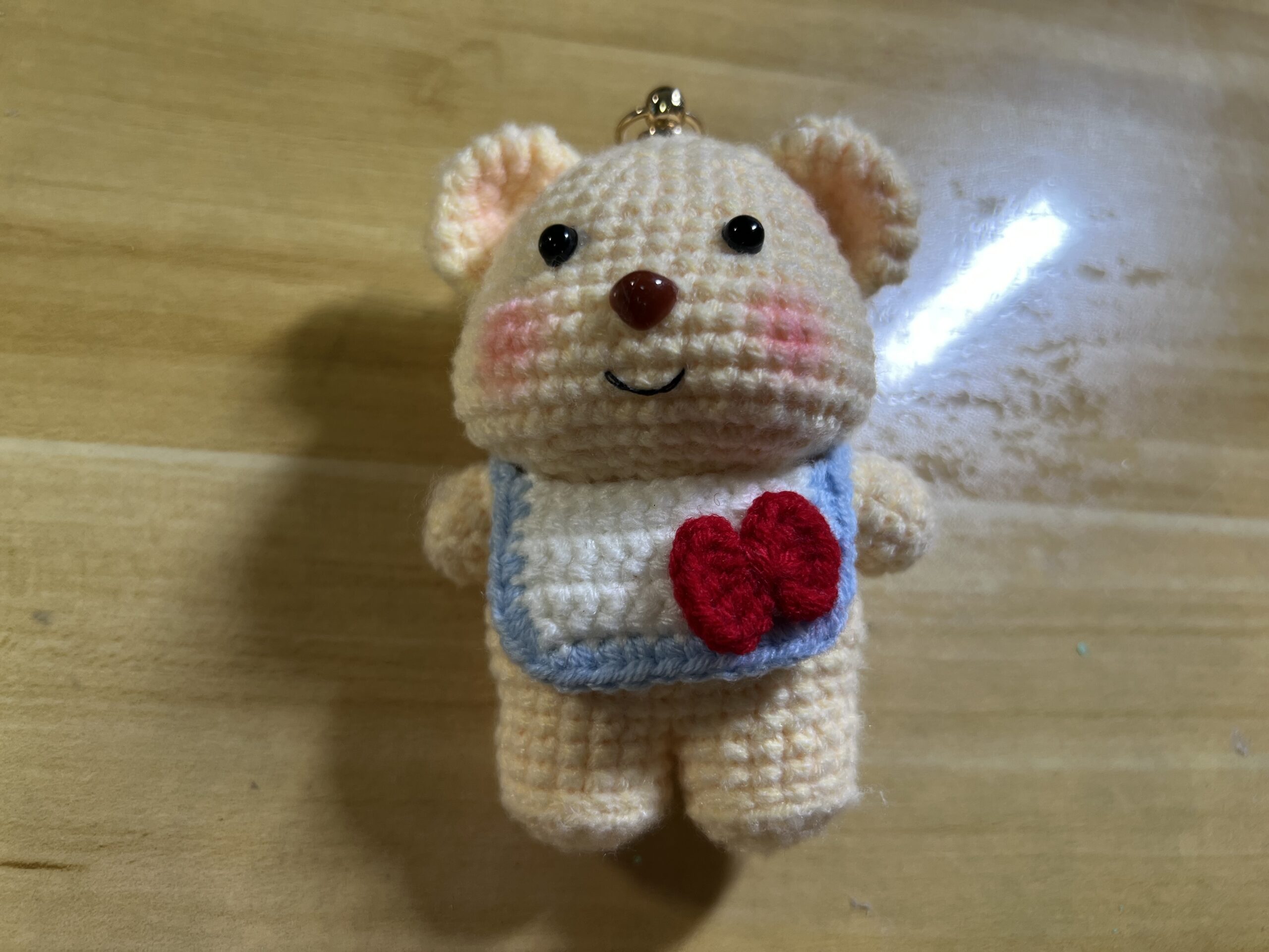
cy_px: 476
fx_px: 953
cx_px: 634
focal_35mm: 26
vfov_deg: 53.1
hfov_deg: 67.3
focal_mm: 5.7
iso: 80
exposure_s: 1/100
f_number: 1.5
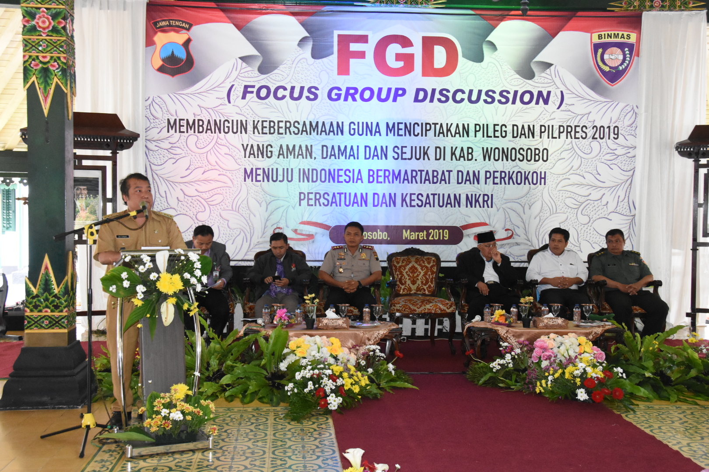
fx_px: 916
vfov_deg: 28.9
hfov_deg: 42.3
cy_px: 236
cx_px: 354
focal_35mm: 46
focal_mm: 31
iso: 5000
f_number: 7.1
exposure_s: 1/200
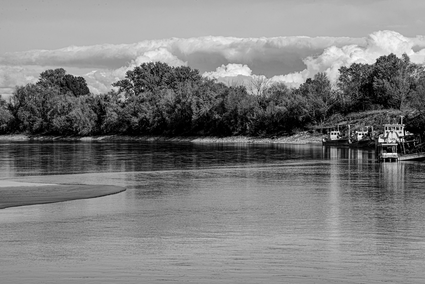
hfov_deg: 11.1
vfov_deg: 7.4
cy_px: 142
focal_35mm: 185
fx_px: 2185
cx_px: 212
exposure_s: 1/80
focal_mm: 185
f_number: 16
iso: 100
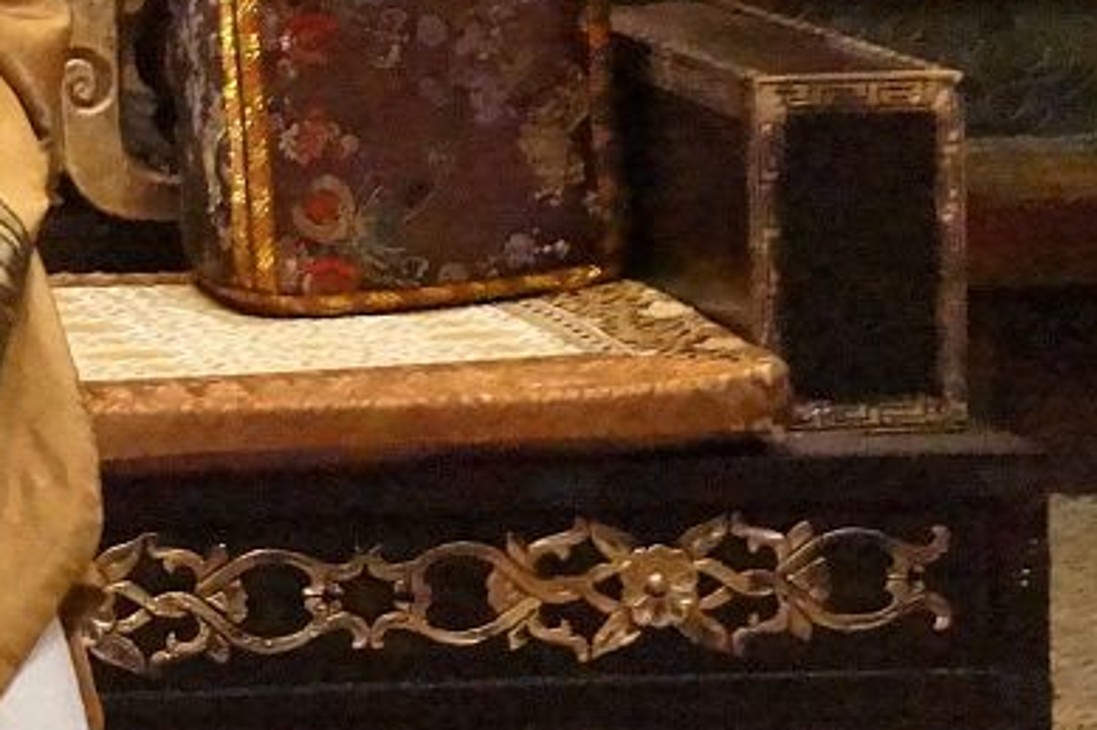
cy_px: 48
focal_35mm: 324
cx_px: -226
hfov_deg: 6.3
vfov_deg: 4.2
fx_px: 9868
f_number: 5.6
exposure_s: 1/90
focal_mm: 70
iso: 10000
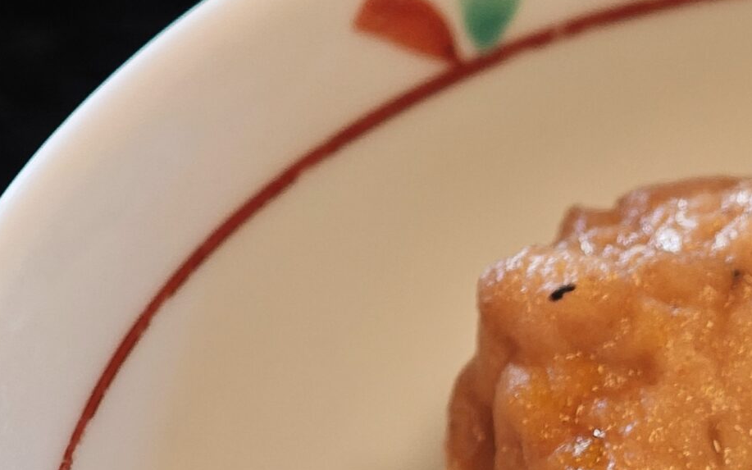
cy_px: 702
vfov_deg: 5.9
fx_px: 4549
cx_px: 952
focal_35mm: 222
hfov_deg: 9.3
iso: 500
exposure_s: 1/120
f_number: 1.8
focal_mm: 12.28
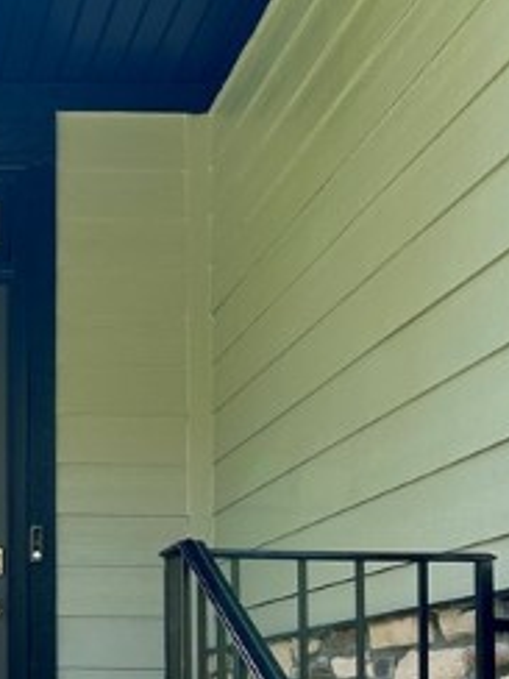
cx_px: -131
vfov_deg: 23.5
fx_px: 1608
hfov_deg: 17.1
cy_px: 529
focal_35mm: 82
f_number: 1.5
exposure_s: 1/186
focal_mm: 5.7
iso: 40
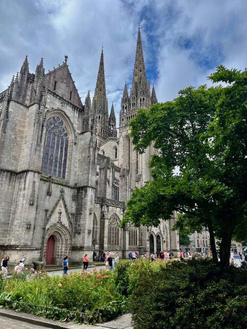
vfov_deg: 67.3
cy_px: 164
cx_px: 124
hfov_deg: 53.1
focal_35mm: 26
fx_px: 247
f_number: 1.6
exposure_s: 1/1776
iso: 50
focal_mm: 5.1
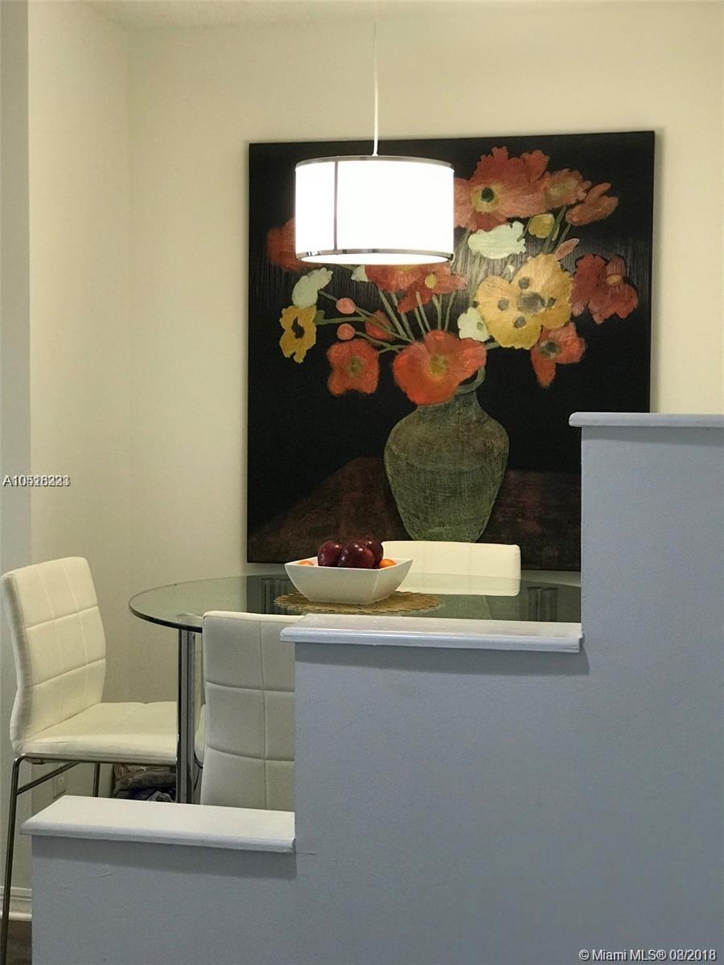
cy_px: 482
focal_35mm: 57
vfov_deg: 33.8
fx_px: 1590
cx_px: 362
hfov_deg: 25.7
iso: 160
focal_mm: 6.6
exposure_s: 1/60
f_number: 2.8
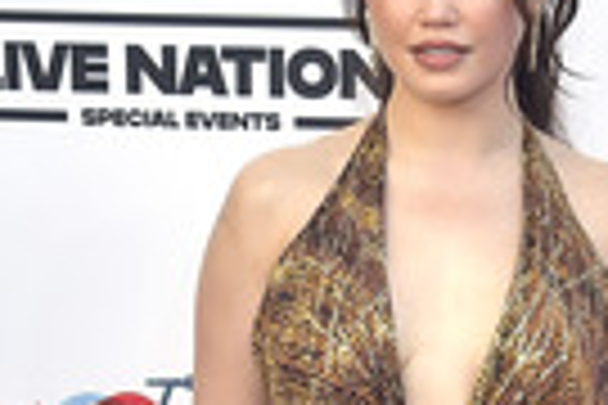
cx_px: 464
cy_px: 356
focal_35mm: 127
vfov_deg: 10.7
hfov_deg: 16.0
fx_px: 2145
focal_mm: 38
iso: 500
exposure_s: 1/250
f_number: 6.3
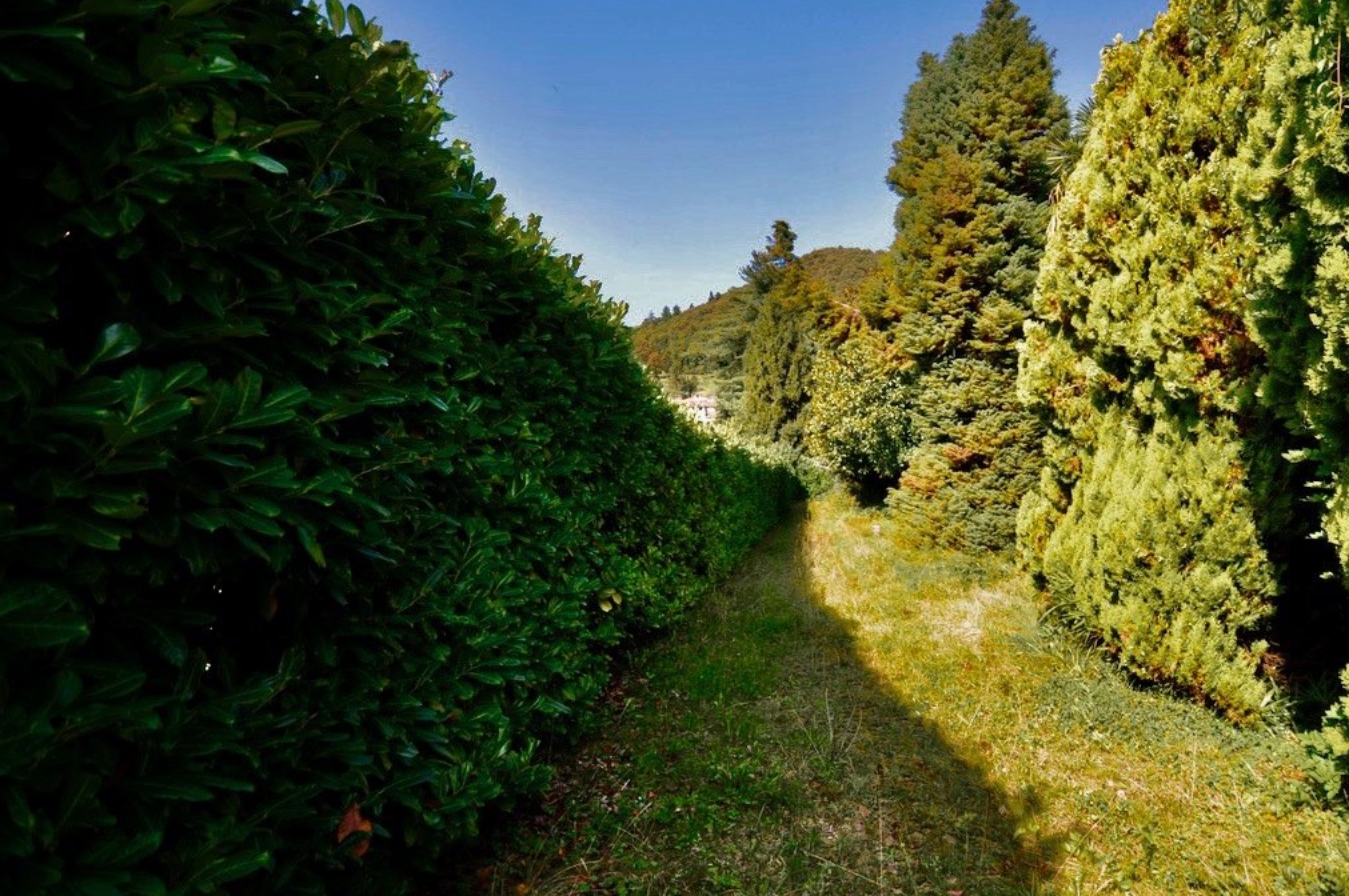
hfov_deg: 85.7
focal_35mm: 19
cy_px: 457
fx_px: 711
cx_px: 821
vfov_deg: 64.4
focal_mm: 10
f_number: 6.3
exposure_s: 1/160
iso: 200
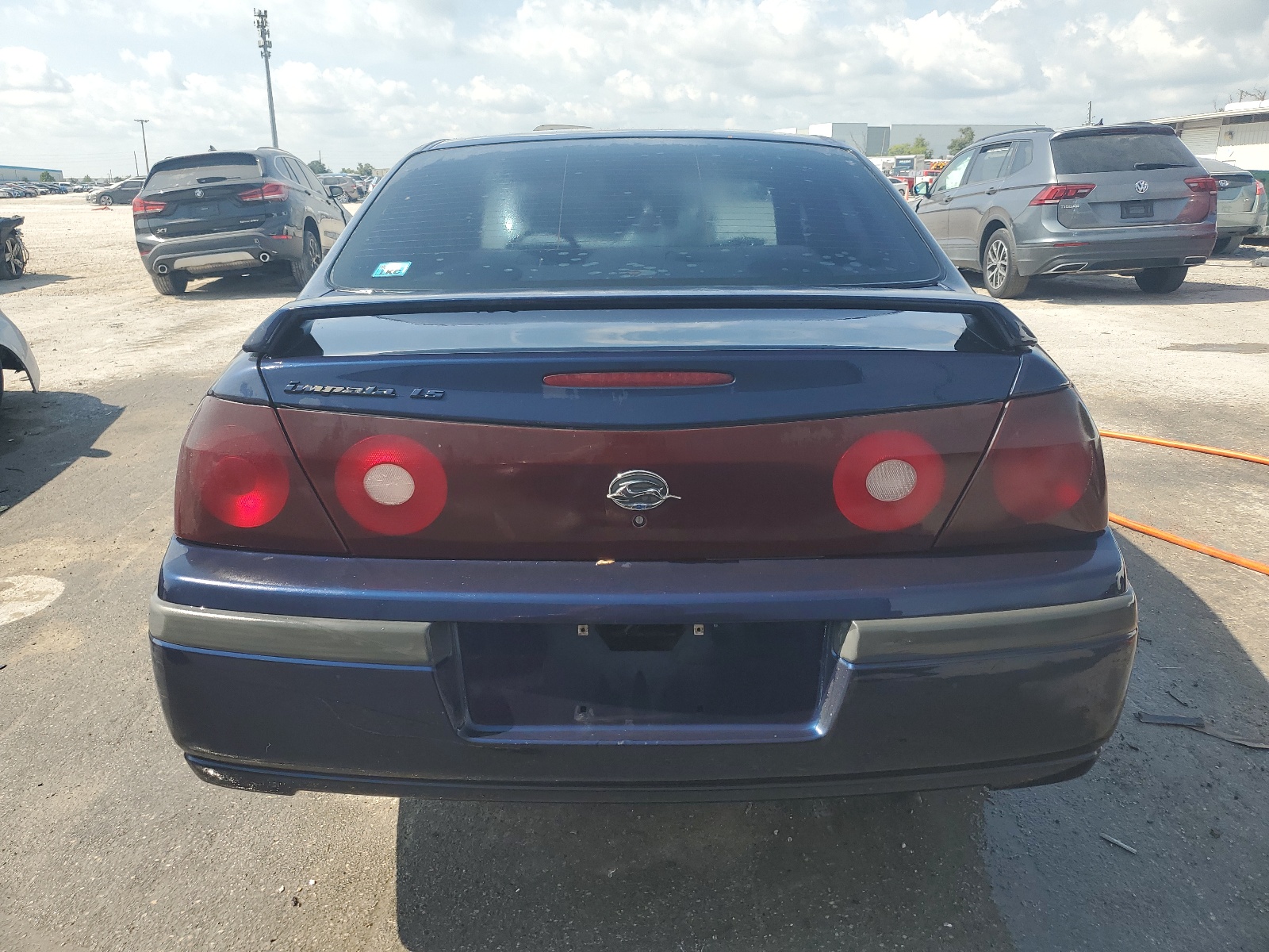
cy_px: 476
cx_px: 634
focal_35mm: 26
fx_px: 953
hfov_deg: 67.3
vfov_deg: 53.1
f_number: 1.5
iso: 50
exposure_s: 1/2000
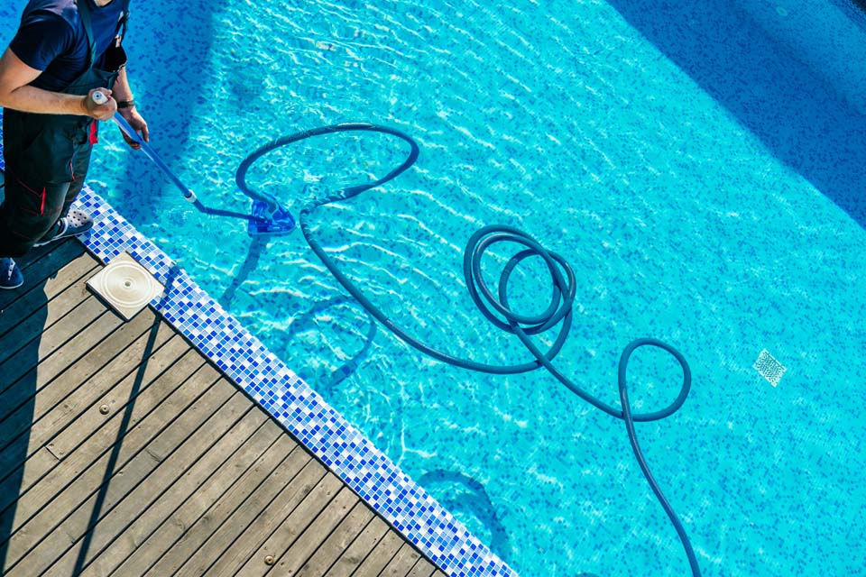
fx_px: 962
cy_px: 288
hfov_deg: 48.5
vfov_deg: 33.4
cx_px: 433
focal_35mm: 40
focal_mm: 26.5
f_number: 3.2
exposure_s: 1/1000
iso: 200
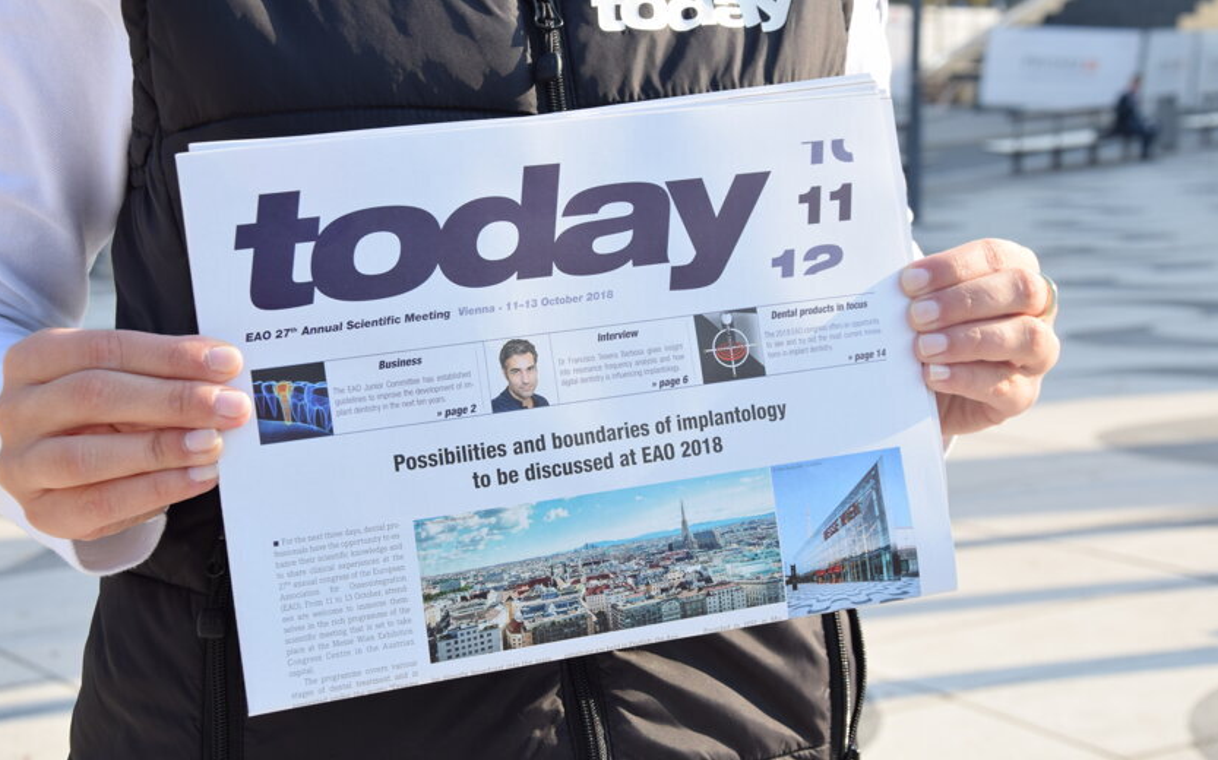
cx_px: 624
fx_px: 2374
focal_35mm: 72
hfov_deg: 28.8
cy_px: 340
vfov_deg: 18.2
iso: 200
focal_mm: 45
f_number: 9
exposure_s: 1/200
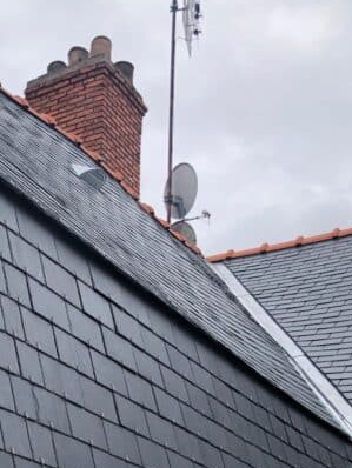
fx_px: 975
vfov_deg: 25.1
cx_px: -38
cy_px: 512
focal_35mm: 72
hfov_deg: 19.6
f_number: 1.8
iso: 20
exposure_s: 1/510
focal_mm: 4
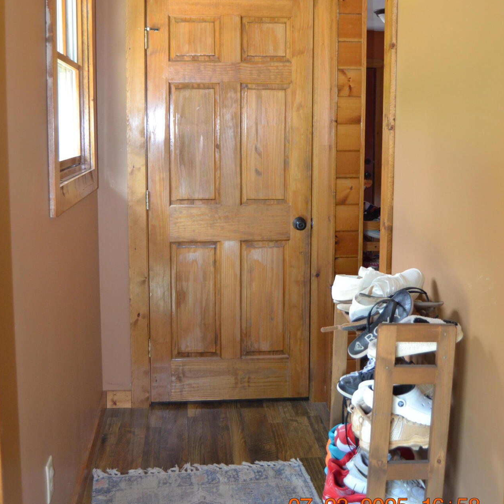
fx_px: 659
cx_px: 248
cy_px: 195
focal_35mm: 40
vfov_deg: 41.6
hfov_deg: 41.9
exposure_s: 1/50
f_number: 3.5
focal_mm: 20
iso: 800
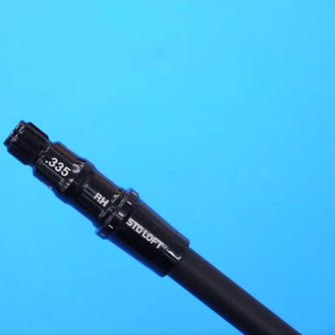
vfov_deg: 17.4
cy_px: 166
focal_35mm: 100
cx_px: 122
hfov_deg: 17.4
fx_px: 1095
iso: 640
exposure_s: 1/80
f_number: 5.6
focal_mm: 42
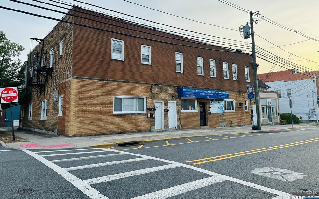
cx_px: 159
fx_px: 226
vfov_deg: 47.4
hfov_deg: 70.4
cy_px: 84
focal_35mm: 26
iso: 80
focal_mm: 6.86
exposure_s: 1/1433
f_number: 1.78
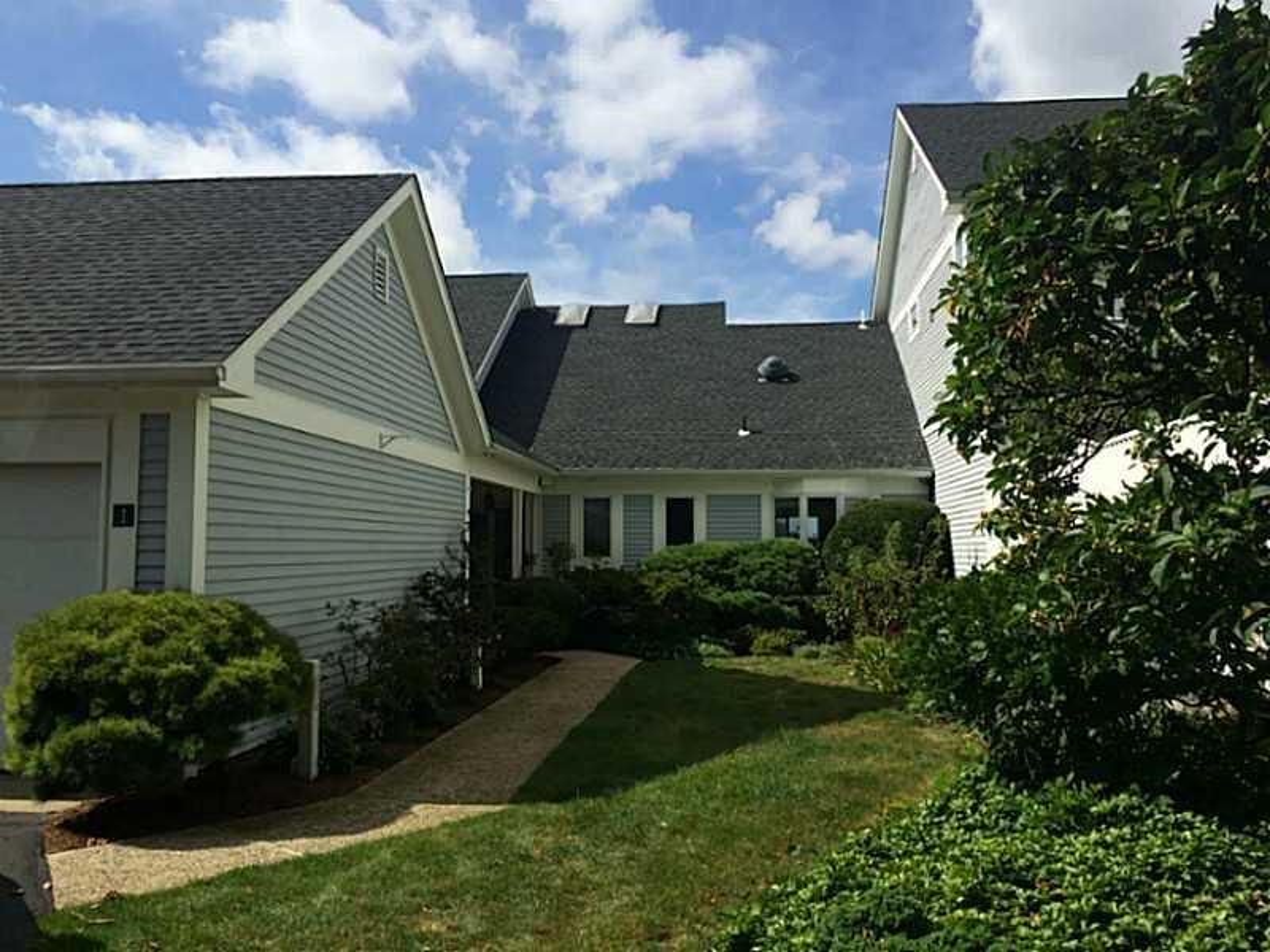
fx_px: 1064
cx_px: 635
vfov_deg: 48.2
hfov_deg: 61.7
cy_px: 476
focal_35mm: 29
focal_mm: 4.15
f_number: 2.2
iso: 32
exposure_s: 1/2933
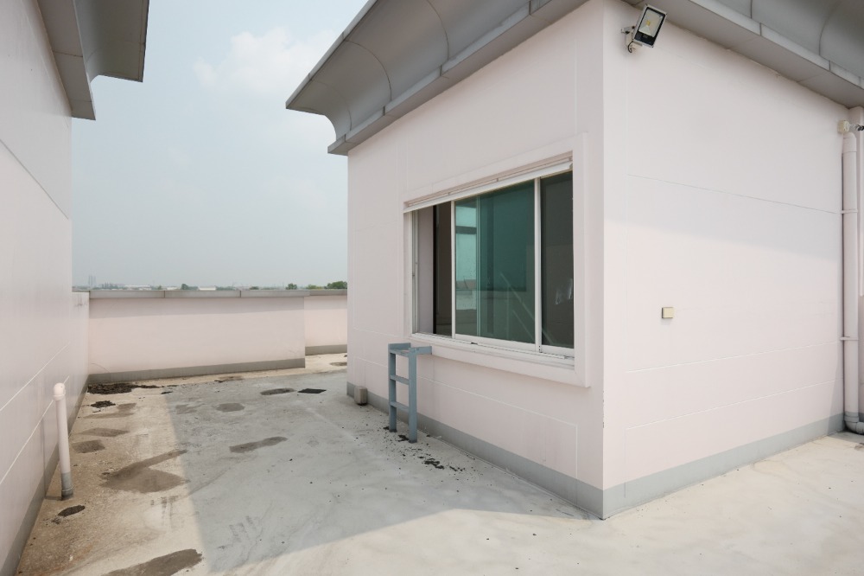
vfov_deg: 61.9
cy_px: 288
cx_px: 432
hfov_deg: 84.0
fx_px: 480
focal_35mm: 20
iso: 400
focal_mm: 20
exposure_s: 1/8000
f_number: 3.5
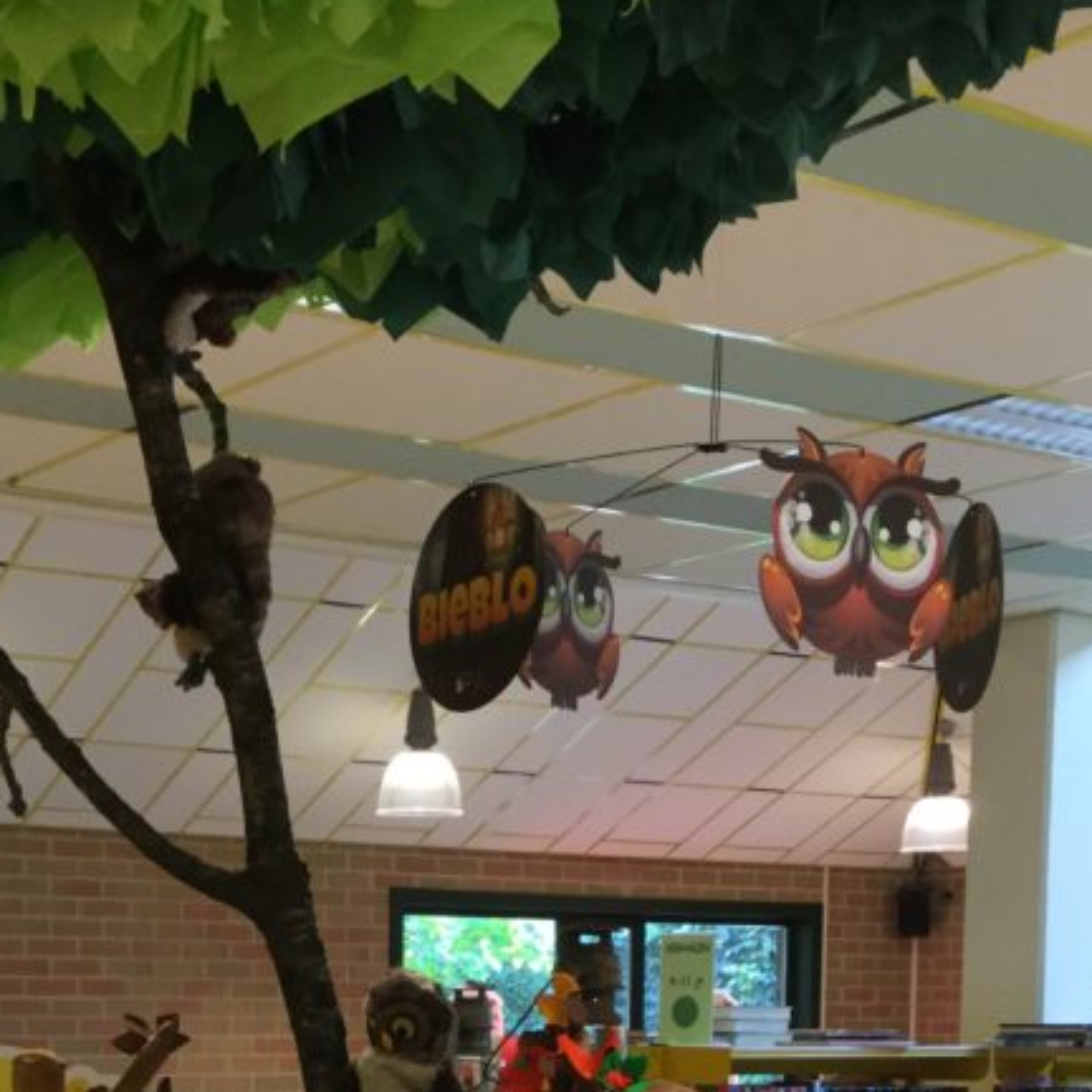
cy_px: 1188
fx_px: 2320
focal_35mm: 65
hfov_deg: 26.2
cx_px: 298
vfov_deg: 24.7
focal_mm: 3.3
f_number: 2.4
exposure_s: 1/33
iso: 100
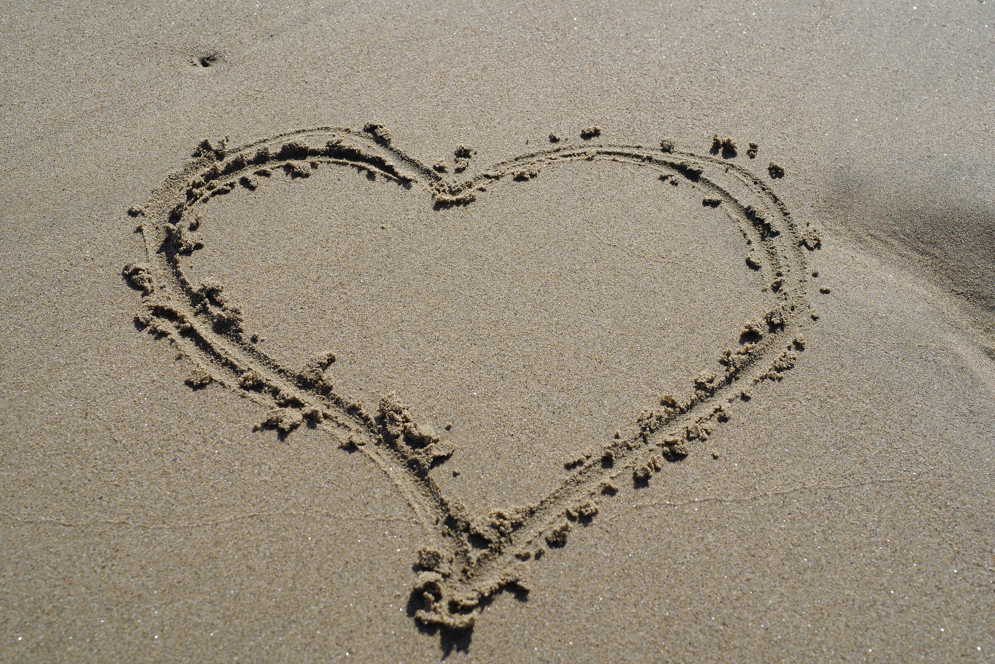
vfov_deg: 27.0
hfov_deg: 39.6
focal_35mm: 50
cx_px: 498
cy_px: 332
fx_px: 1382
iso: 100
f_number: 10
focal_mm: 50
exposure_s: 1/125
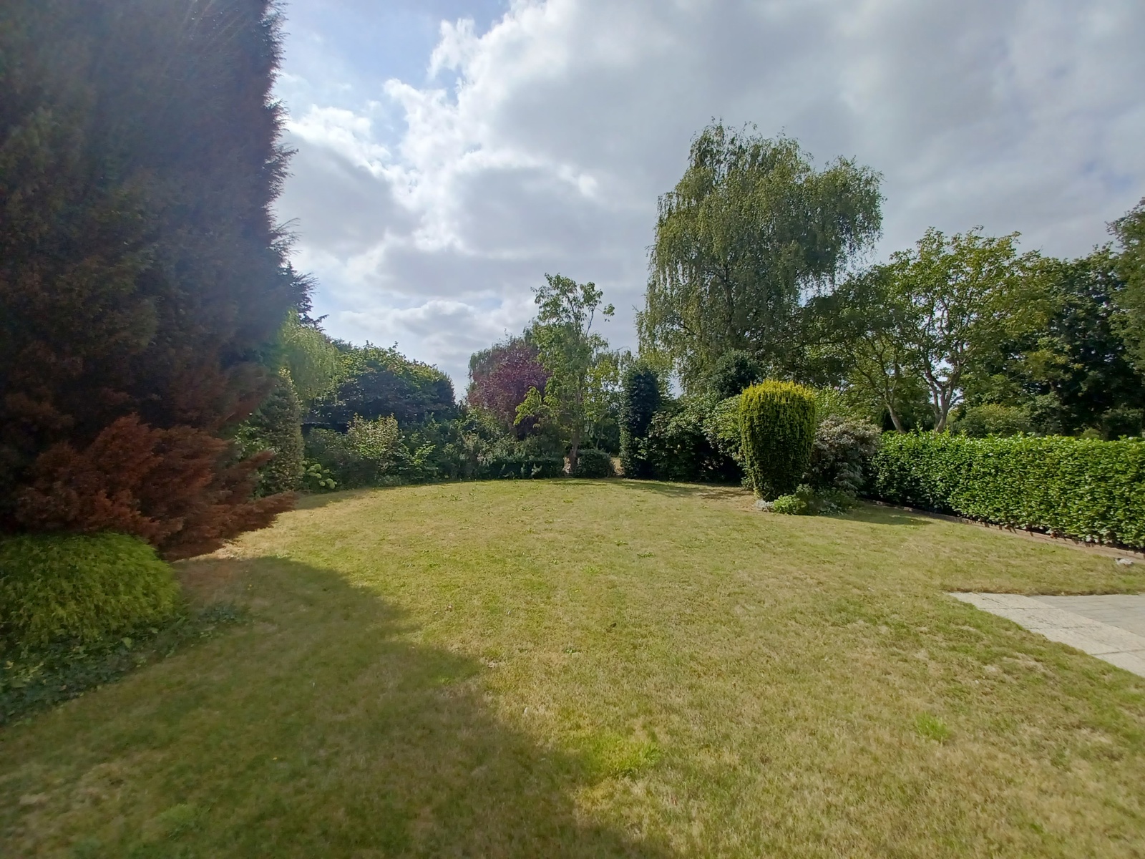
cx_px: 572
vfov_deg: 89.9
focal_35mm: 13
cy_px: 430
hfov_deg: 106.2
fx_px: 430
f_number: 2.2
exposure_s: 1/2294
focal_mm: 1.42
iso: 40
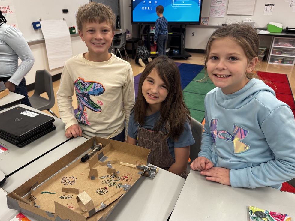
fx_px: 213
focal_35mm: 25
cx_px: 145
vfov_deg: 54.9
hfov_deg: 69.4
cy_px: 108
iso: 125
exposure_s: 1/60
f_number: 1.78
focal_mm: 6.76
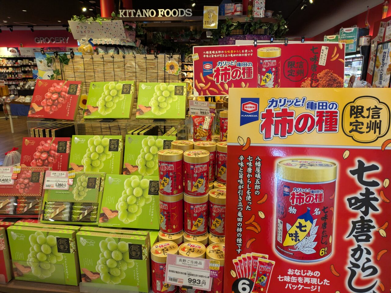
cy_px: 146
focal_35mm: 25
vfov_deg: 54.9
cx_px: 196
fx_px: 282
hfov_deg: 69.4
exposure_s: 1/120
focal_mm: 5.43
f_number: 1.89
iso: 164
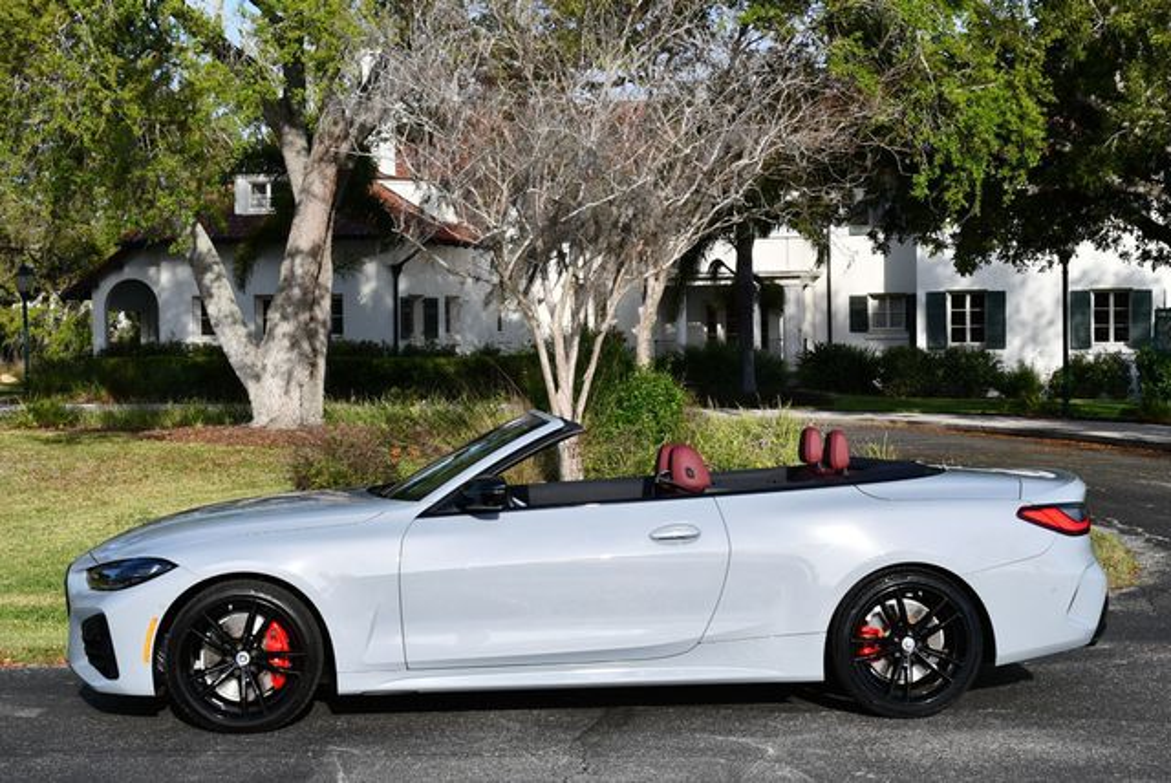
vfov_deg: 22.7
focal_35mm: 60
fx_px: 1953
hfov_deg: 33.4
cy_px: 392
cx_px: 586
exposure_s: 1/250
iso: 100
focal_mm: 30
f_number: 8
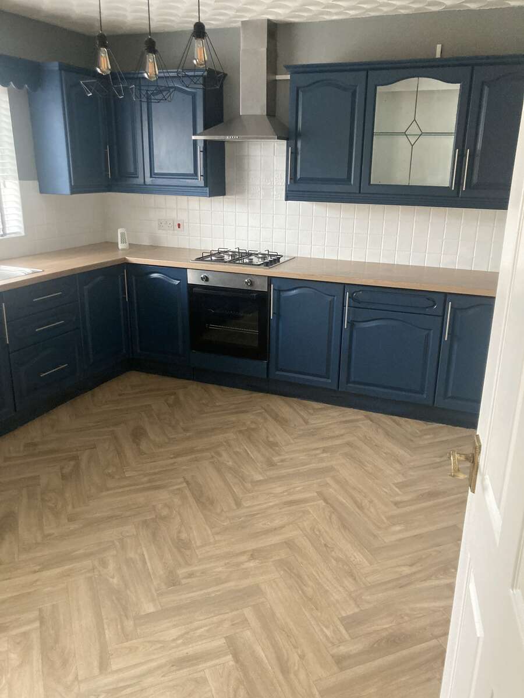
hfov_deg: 49.7
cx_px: 262
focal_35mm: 28
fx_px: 565
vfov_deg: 63.4
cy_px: 349
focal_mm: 3.99
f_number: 1.8
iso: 250
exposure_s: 1/60
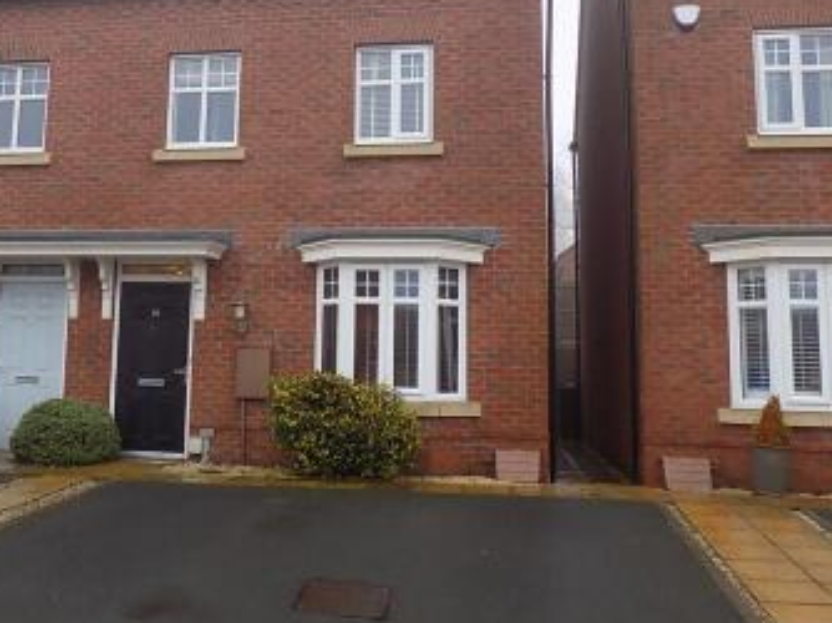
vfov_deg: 37.5
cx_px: 310
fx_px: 913
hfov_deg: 48.5
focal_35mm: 38
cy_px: 245
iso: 80
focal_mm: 5.3
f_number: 3.3
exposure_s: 1/60
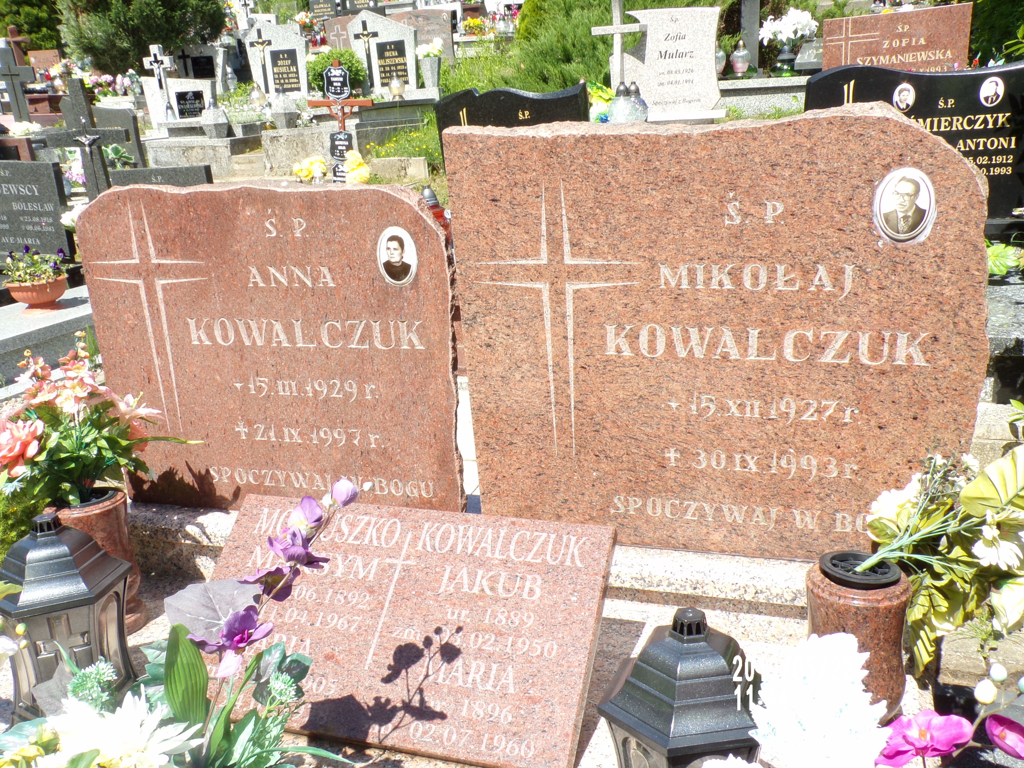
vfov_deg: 44.2
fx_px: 947
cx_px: 512
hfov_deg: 56.8
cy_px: 384
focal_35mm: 32
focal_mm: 5.8
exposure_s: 1/60
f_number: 8.6
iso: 80
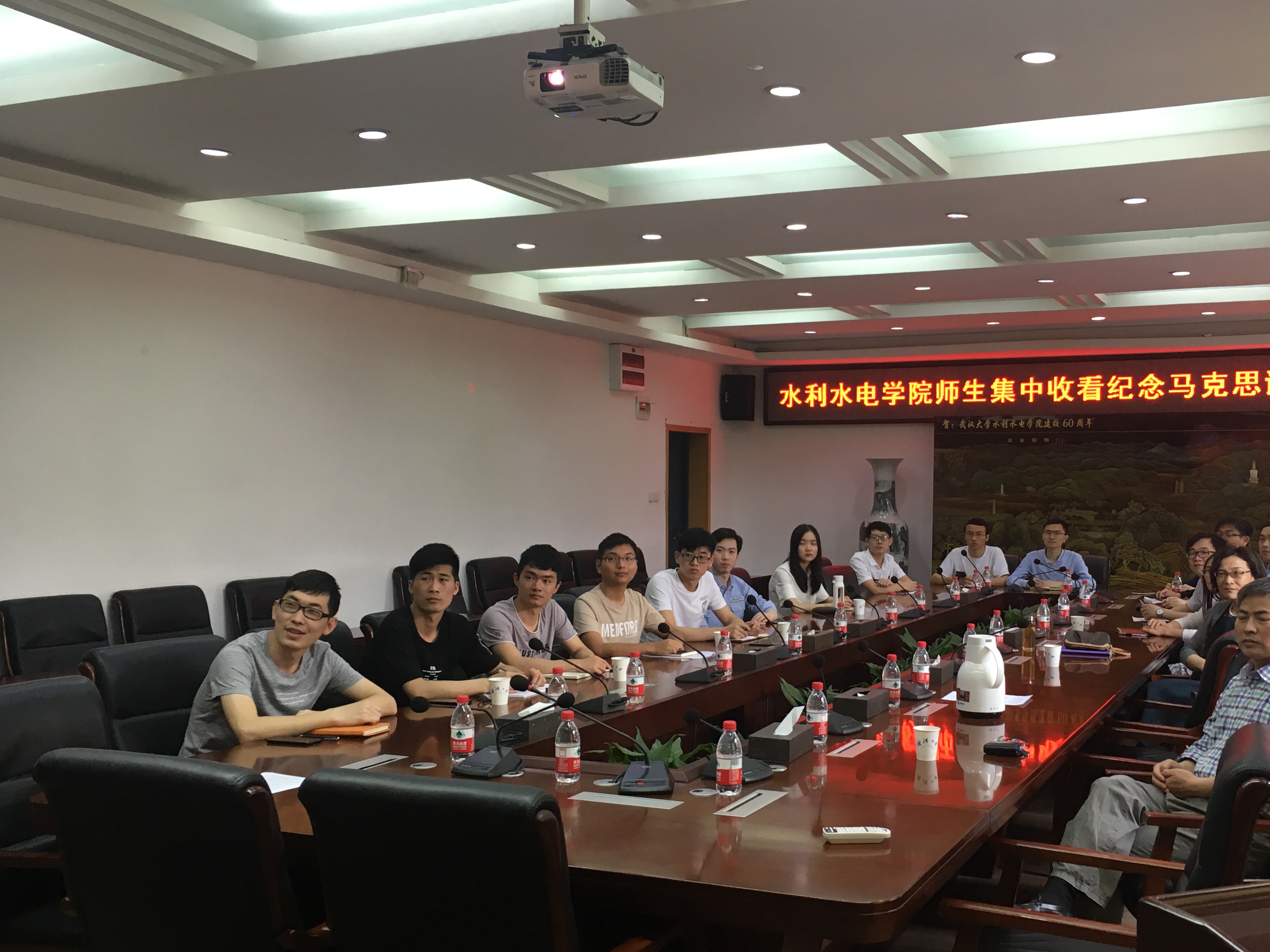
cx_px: 753
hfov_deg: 49.9
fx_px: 1357
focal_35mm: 37
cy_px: 526
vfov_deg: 38.6
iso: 80
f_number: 2.2
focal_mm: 4.15
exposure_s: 1/33
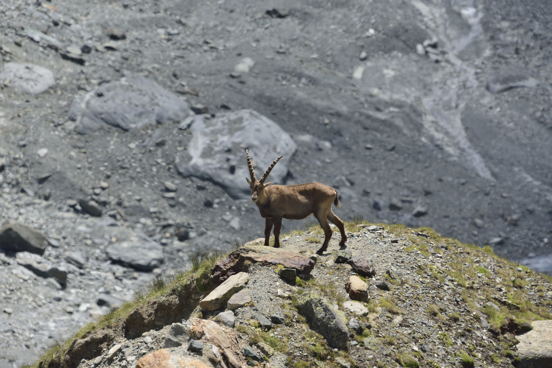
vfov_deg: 2.3
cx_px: 276
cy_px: 184
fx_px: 9199
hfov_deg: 3.4
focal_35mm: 600
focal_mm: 400
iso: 320
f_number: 8
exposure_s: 1/640
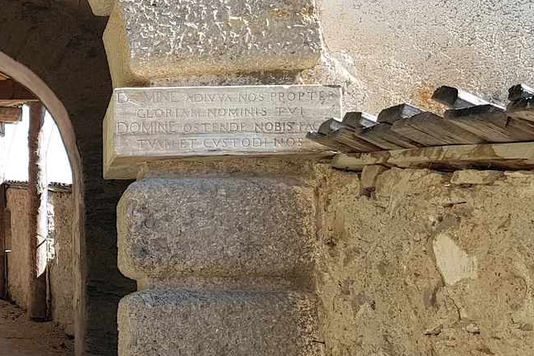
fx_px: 994
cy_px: 212
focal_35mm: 67
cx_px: -55
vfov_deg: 20.3
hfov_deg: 27.5
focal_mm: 4.2
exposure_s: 1/552
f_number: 1.7
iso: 50
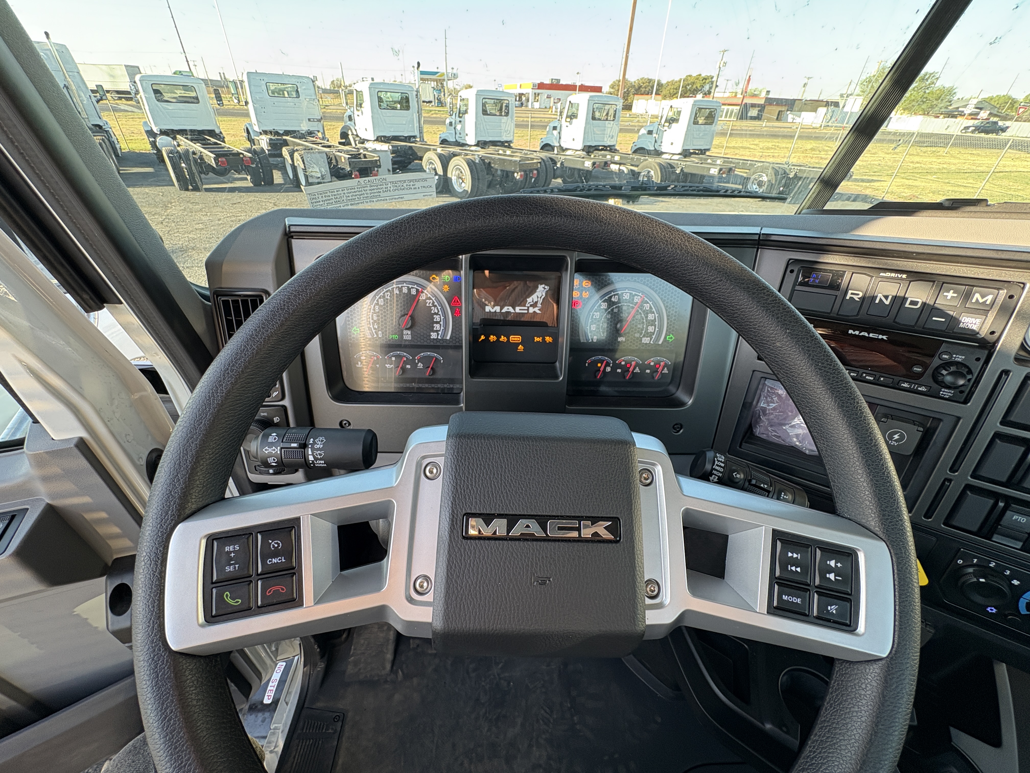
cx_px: 515
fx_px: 417
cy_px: 386
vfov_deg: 85.7
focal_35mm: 14
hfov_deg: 102.1
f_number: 2.2
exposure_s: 1/99
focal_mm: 2.22
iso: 100
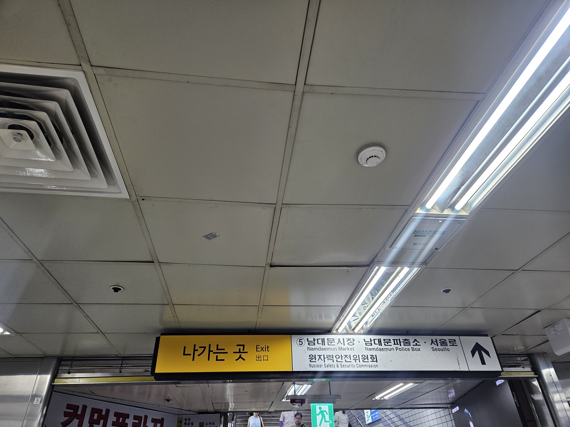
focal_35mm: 23
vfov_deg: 58.9
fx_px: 379
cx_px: 285
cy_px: 214
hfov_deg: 73.9
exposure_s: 1/120
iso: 160
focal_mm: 5.4
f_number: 1.8
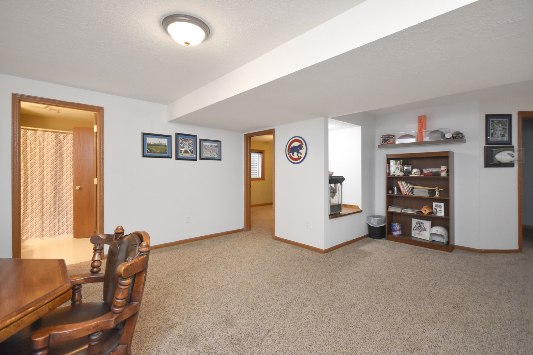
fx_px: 244
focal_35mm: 16
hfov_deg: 95.0
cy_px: 178
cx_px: 266
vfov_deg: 72.1
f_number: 4.2
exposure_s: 1/60
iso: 1600
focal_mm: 11
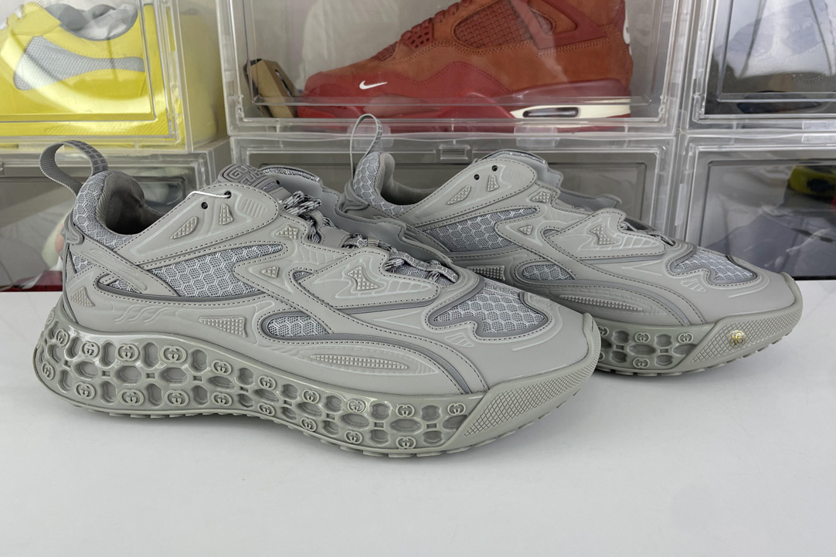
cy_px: 305
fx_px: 697
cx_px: 420
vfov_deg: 43.5
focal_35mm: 30
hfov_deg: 61.9
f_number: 1.6
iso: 32
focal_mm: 4.2
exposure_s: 1/186
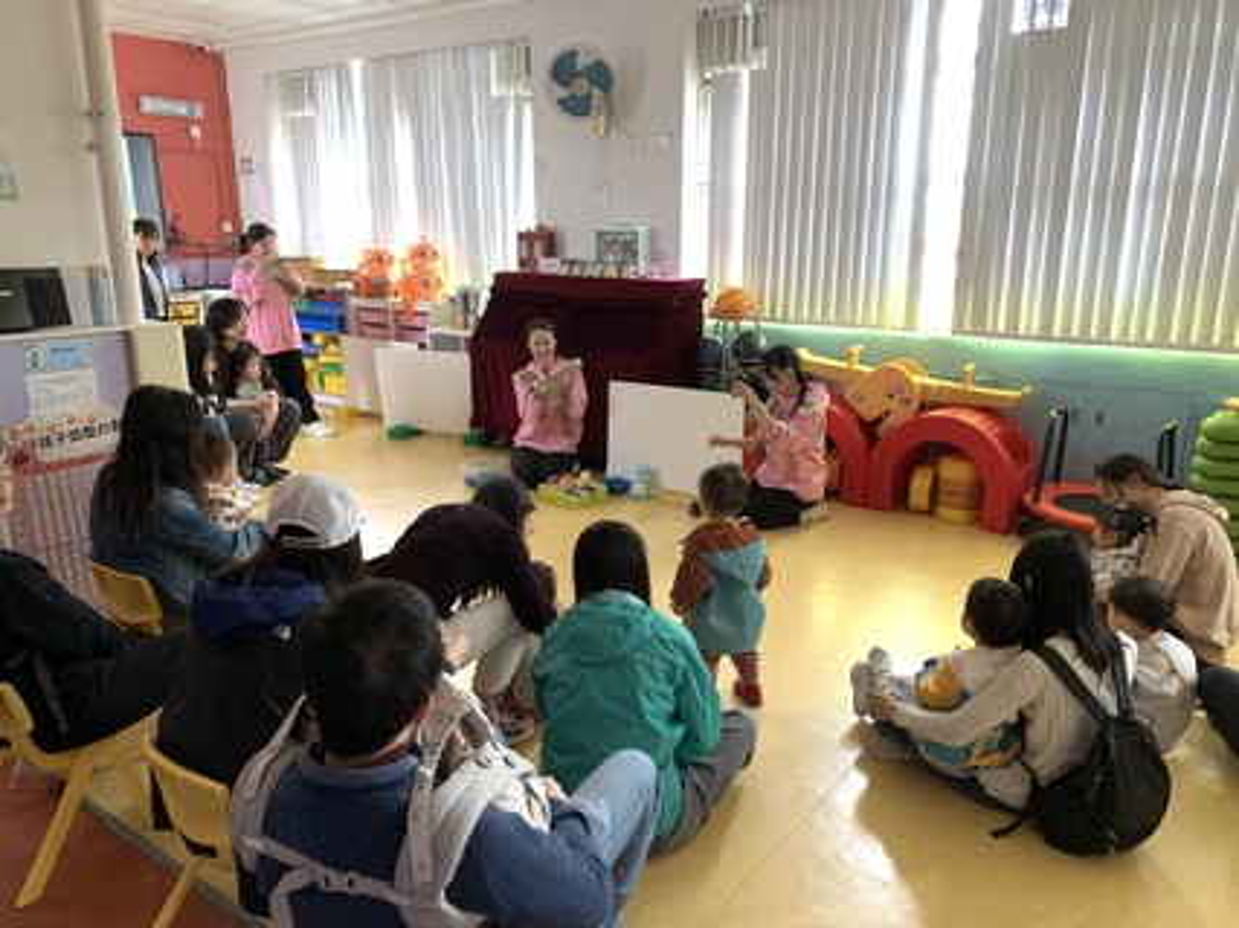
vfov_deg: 53.0
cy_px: 464
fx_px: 930
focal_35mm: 26
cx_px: 620
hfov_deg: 67.3
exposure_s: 1/45
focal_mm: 4.25
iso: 400
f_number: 1.8
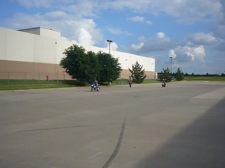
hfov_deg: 47.9
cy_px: 84
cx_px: 112
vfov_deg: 36.8
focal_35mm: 39
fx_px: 253
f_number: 6.3
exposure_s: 1/3200
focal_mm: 6.4
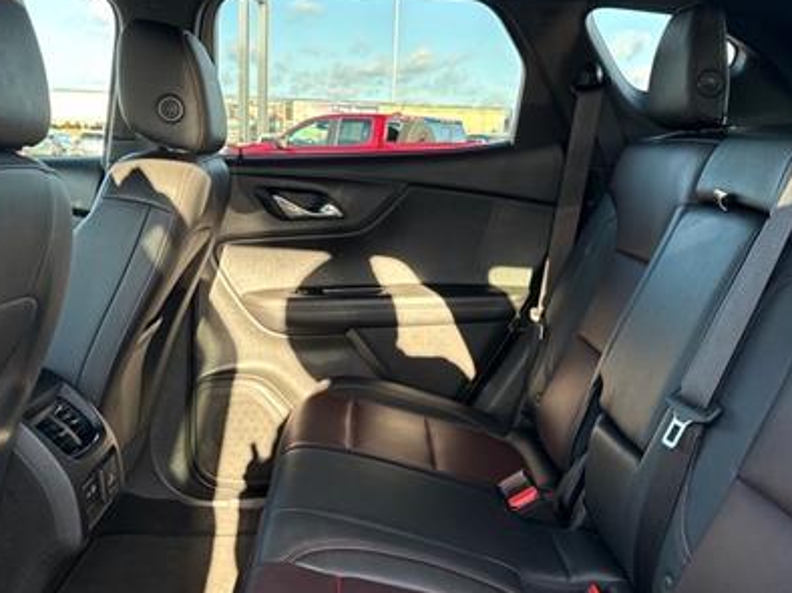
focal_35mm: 39
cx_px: 360
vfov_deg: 36.7
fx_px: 892
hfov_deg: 47.8
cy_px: 342
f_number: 1.78
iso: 80
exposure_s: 1/121
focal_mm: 6.76
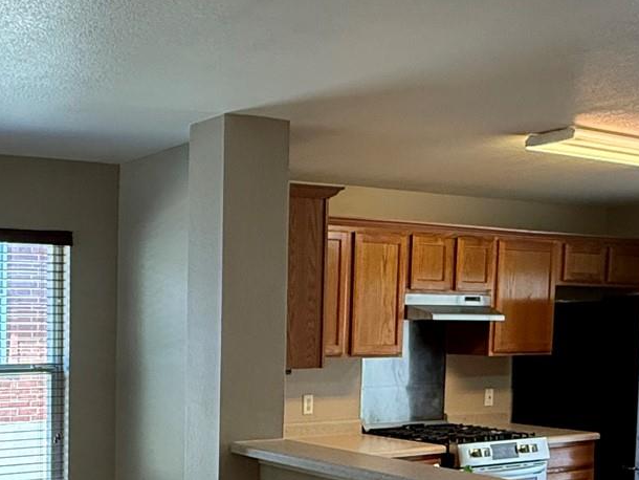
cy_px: 381
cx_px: 14
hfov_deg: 36.7
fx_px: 868
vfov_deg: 30.2
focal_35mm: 47
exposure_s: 1/120
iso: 320
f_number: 2.2
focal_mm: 2.22
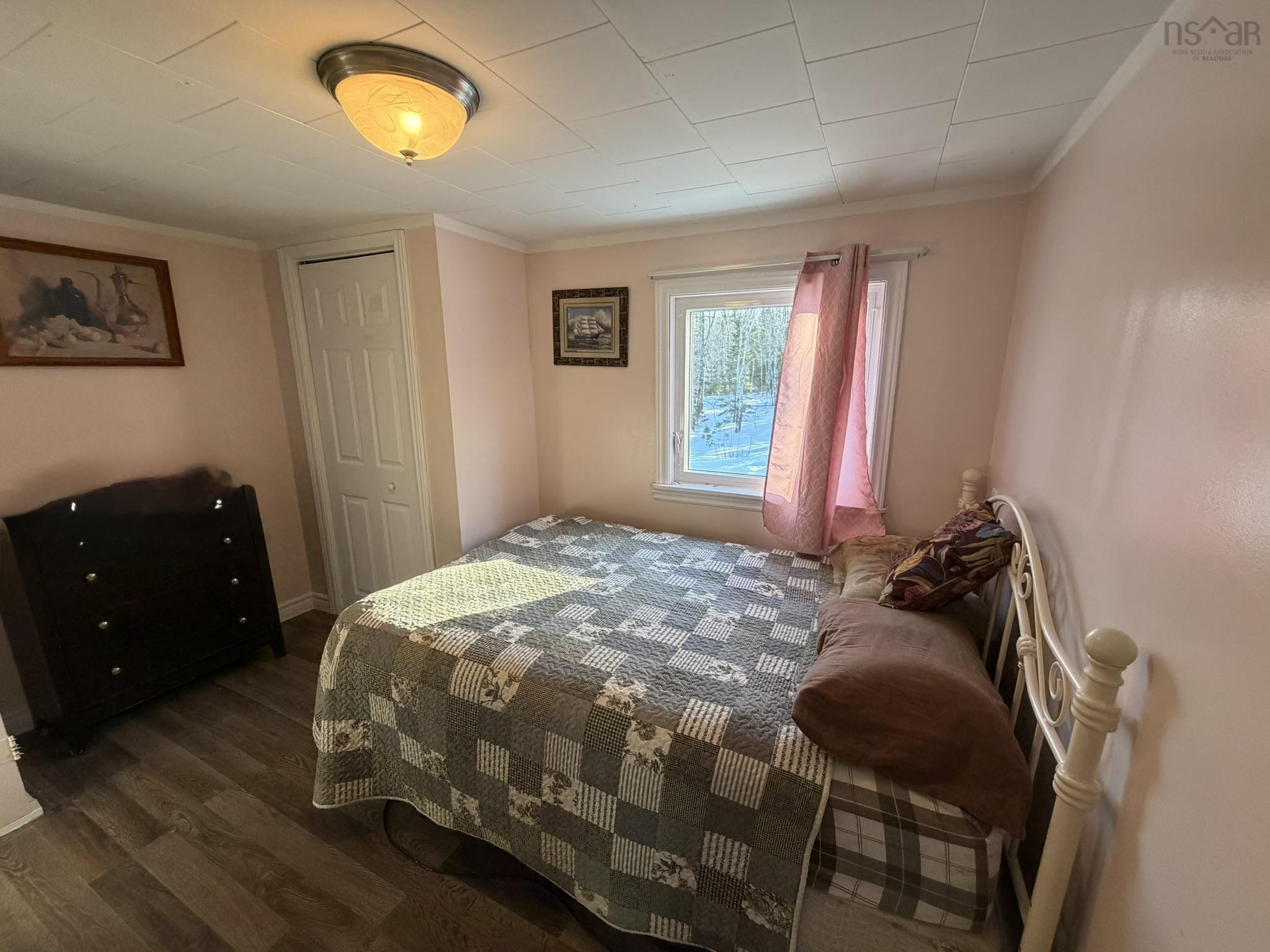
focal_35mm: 14
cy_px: 476
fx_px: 514
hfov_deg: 102.1
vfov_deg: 85.7
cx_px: 635
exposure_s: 1/120
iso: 320
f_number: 2.2
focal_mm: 2.22
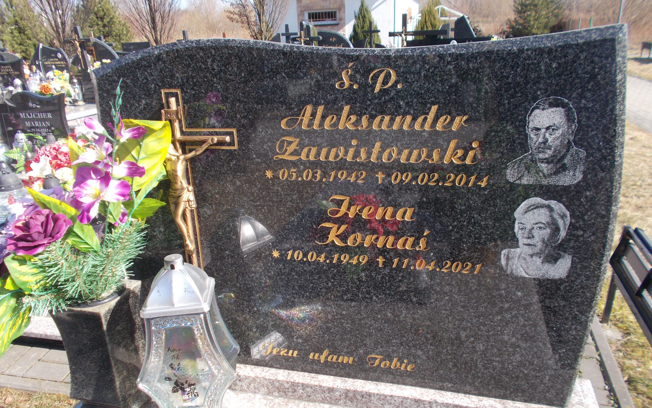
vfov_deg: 44.5
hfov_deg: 66.5
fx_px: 498
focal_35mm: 28
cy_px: 226
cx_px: 328
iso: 80
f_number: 3.2
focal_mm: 4.6
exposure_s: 1/400
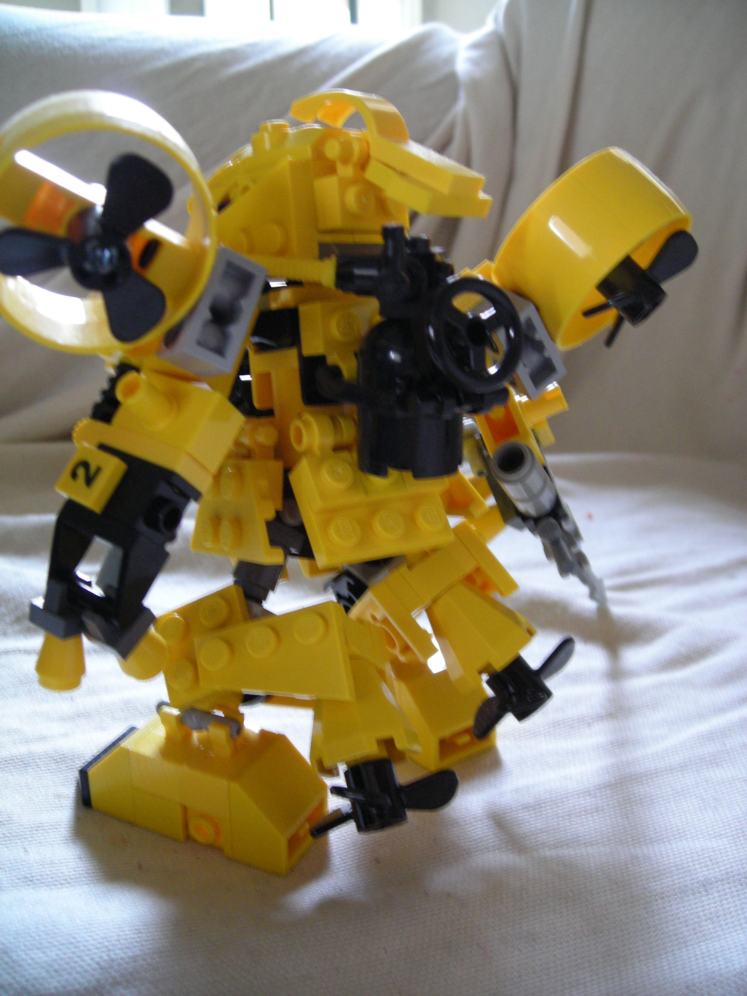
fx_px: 1093
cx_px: 374
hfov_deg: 37.7
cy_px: 498
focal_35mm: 38
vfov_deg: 49.0
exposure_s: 1/7.7
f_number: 3.2
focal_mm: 6.3
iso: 200
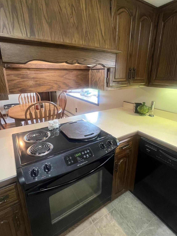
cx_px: 86
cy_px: 111
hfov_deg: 74.7
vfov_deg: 90.9
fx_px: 116
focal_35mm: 17
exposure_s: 1/60
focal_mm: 1.57
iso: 400
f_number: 1.8
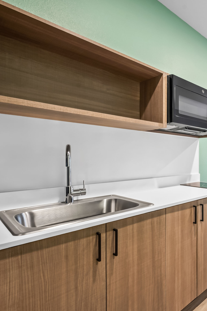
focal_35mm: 22
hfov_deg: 45.2
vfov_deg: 78.5
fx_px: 190
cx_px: 221
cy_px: 162
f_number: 8
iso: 100
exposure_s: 1/1.67
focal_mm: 14
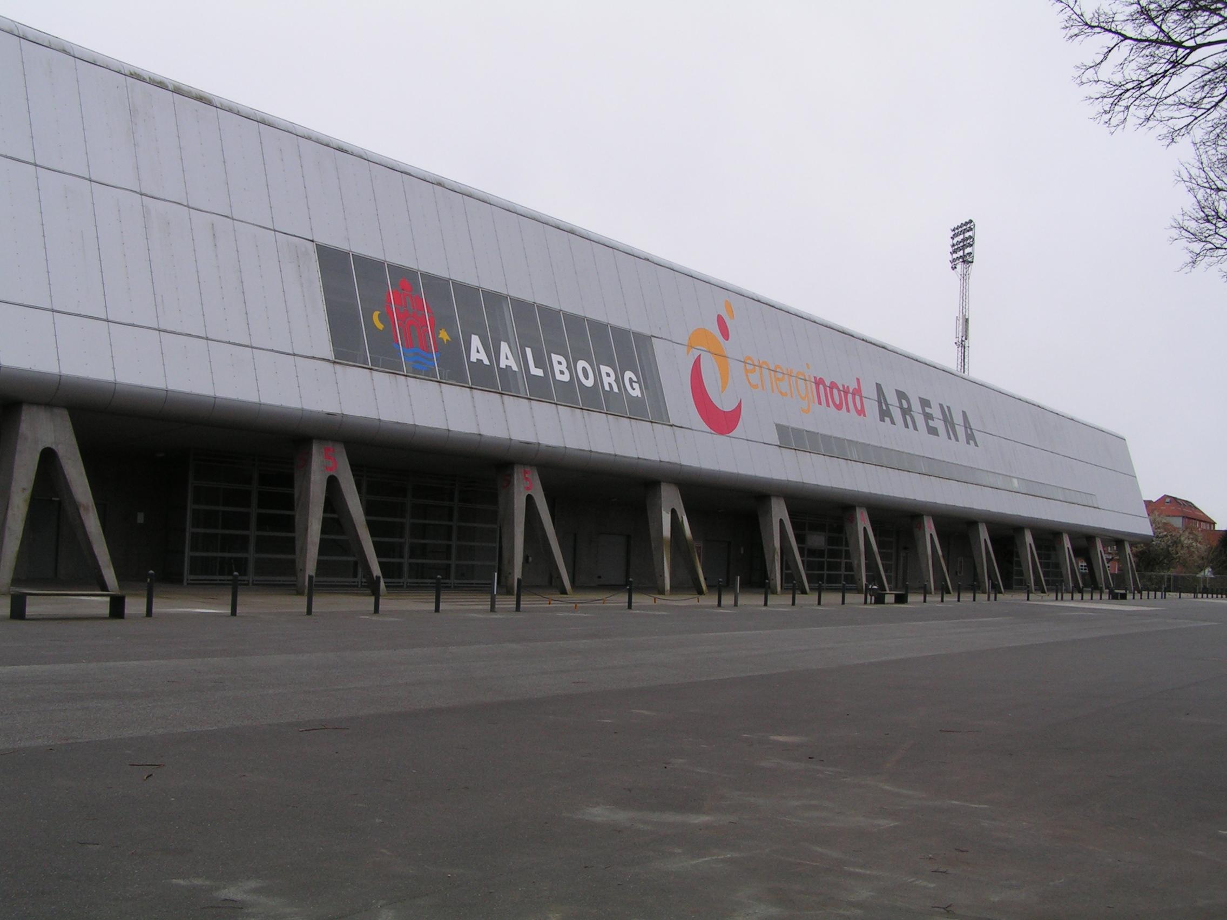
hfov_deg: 49.0
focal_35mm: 38
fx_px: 1347
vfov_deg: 37.7
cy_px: 460
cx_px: 614
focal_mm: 6.3
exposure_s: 1/100
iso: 50
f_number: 5.6
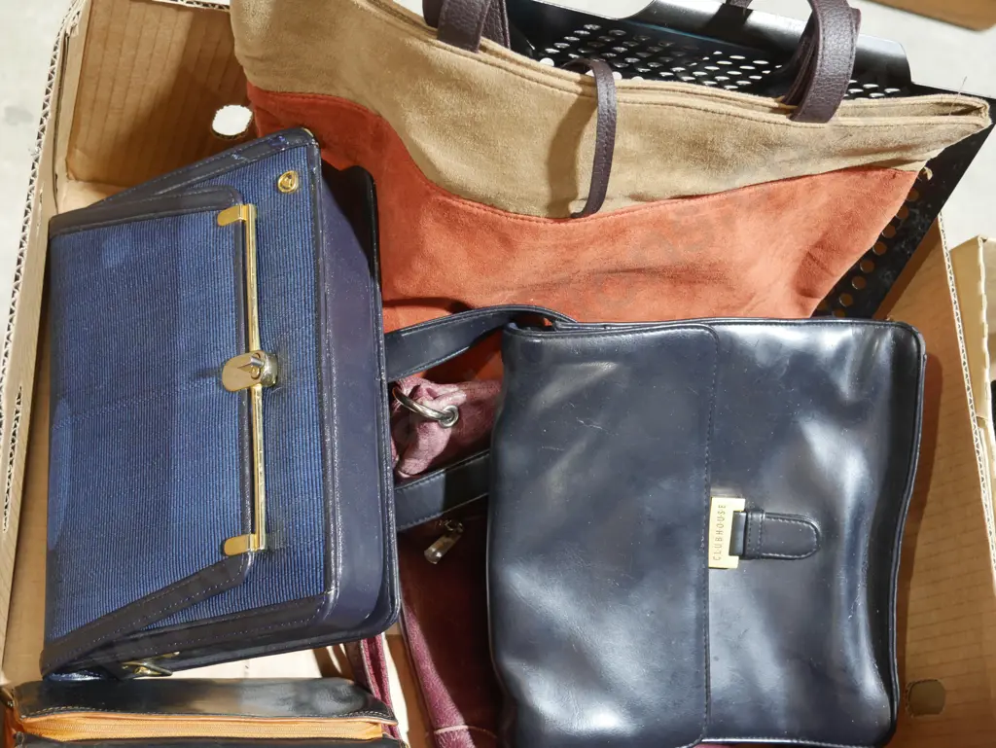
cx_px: 498
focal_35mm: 44
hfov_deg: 42.9
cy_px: 374
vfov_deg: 32.9
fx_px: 1267
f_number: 4.7
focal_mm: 22
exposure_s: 1/60
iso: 1000
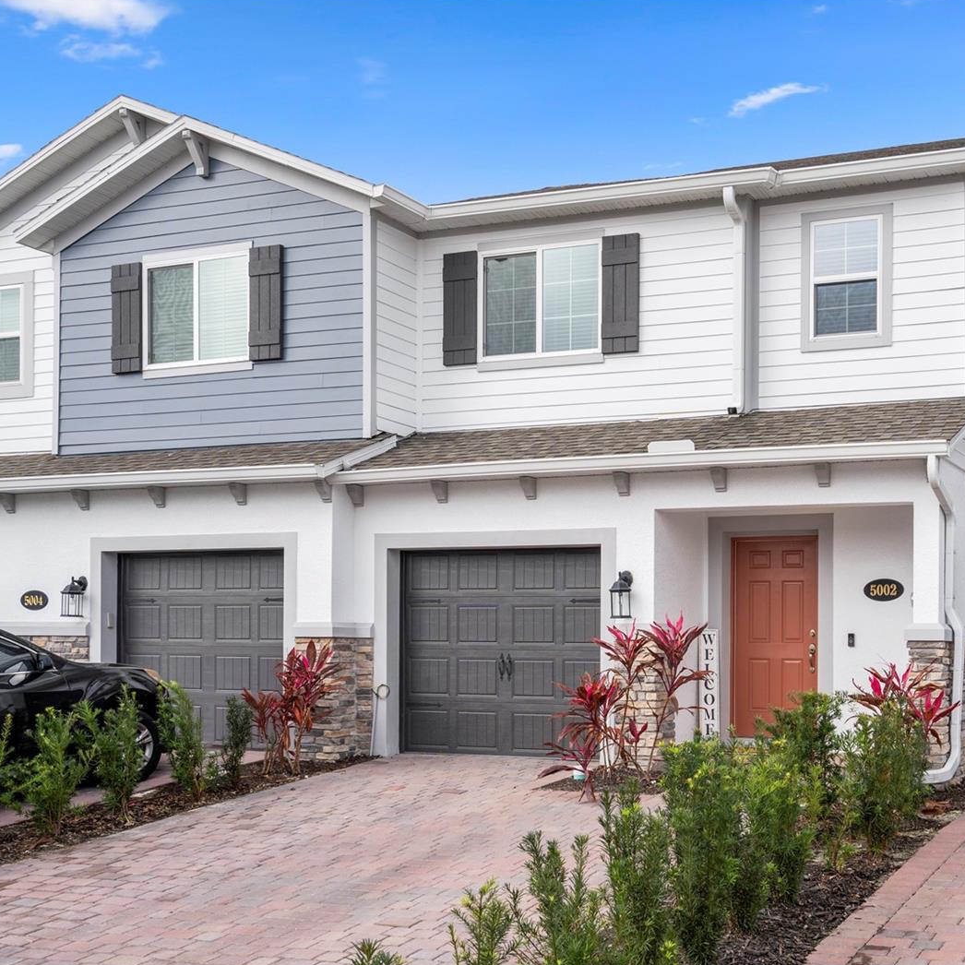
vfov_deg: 42.8
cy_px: 485
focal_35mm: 39
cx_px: 590
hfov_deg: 42.6
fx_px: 1230
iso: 320
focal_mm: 30
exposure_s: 1/100
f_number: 8
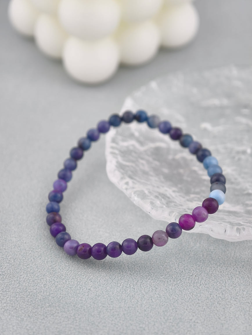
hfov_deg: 17.4
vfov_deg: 23.0
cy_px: 168
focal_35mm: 85
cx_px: 126
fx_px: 823
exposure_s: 1/160
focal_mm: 22.48
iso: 125
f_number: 2.67
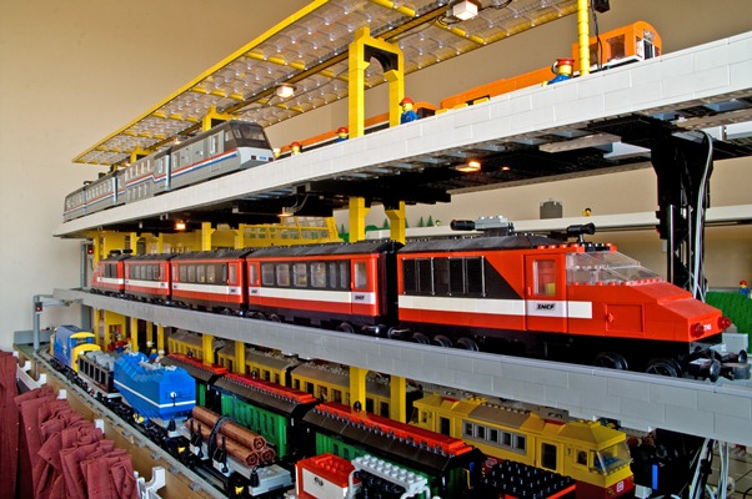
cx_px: 376
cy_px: 250
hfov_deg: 67.4
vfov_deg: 47.8
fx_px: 563
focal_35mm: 27
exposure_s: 1.5
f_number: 22
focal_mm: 18
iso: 100
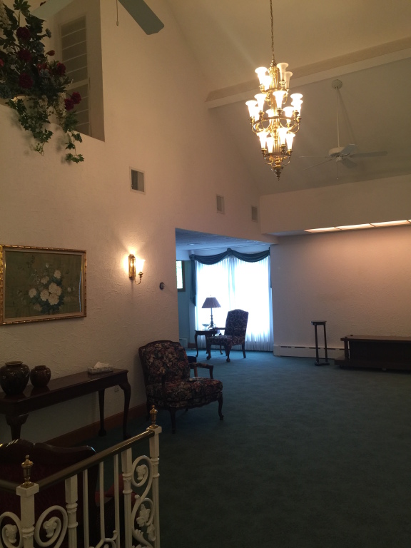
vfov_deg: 61.7
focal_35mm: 29
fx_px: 459
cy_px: 274
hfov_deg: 48.2
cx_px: 206
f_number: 2.2
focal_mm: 4.15
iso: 50
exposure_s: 1/15
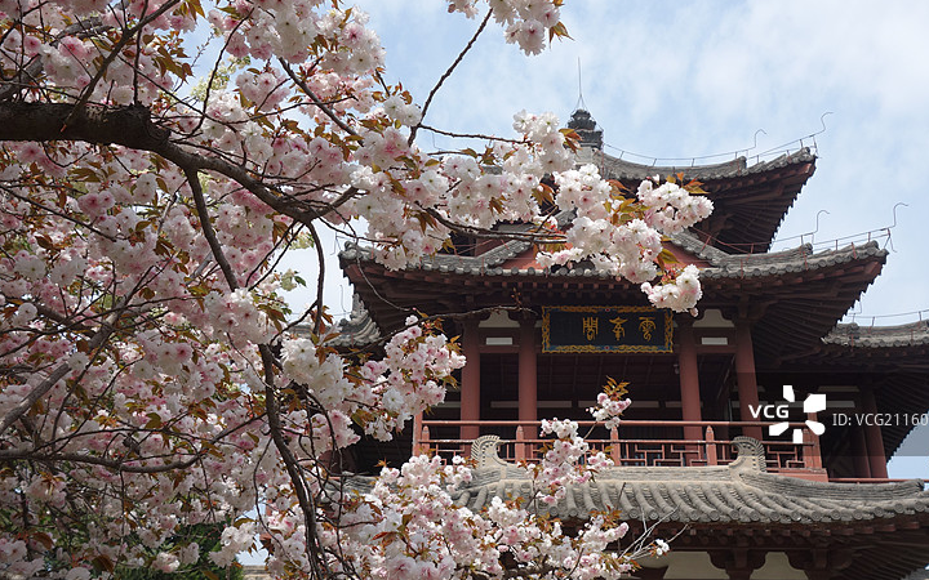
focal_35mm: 43
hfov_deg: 46.2
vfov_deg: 29.8
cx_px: 501
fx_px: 1089
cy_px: 255
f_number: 5.6
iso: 125
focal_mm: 14.23
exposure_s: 1/500
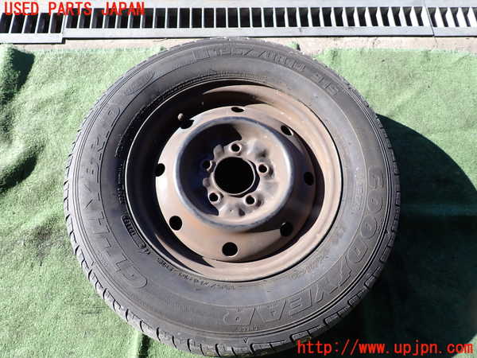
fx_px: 344
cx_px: 238
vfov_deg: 54.9
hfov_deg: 69.4
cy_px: 179
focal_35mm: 25
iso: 100
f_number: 2.8
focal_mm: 4.5
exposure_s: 1/320
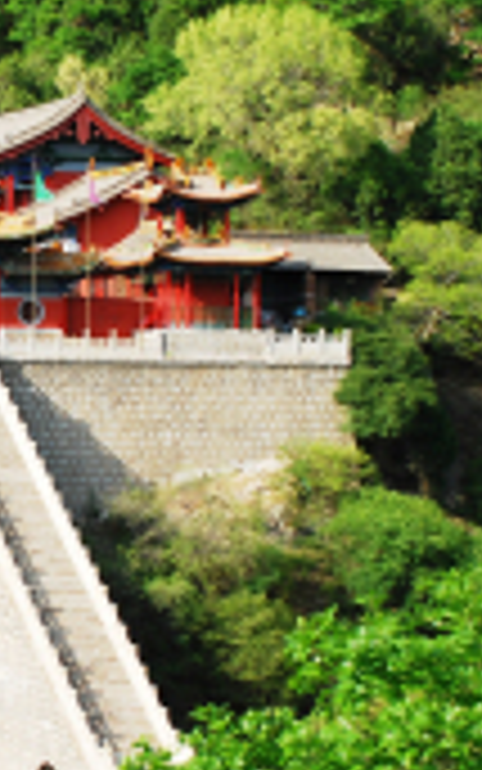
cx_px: -167
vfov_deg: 17.0
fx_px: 2583
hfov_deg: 10.4
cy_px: 394
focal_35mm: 123
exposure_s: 1/160
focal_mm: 32
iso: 100
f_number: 5.6
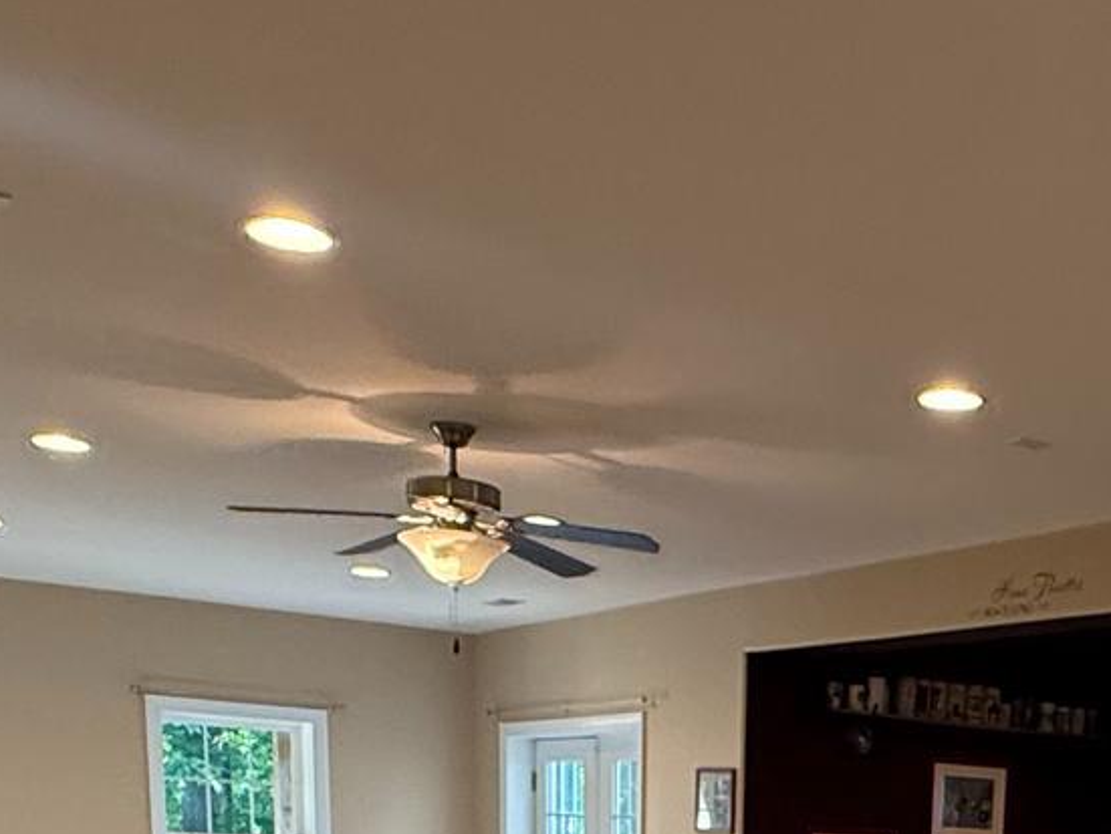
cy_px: 1249
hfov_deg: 35.3
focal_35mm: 52
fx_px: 1670
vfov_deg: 22.9
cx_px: 923
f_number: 2.2
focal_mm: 2.22
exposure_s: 1/60
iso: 250
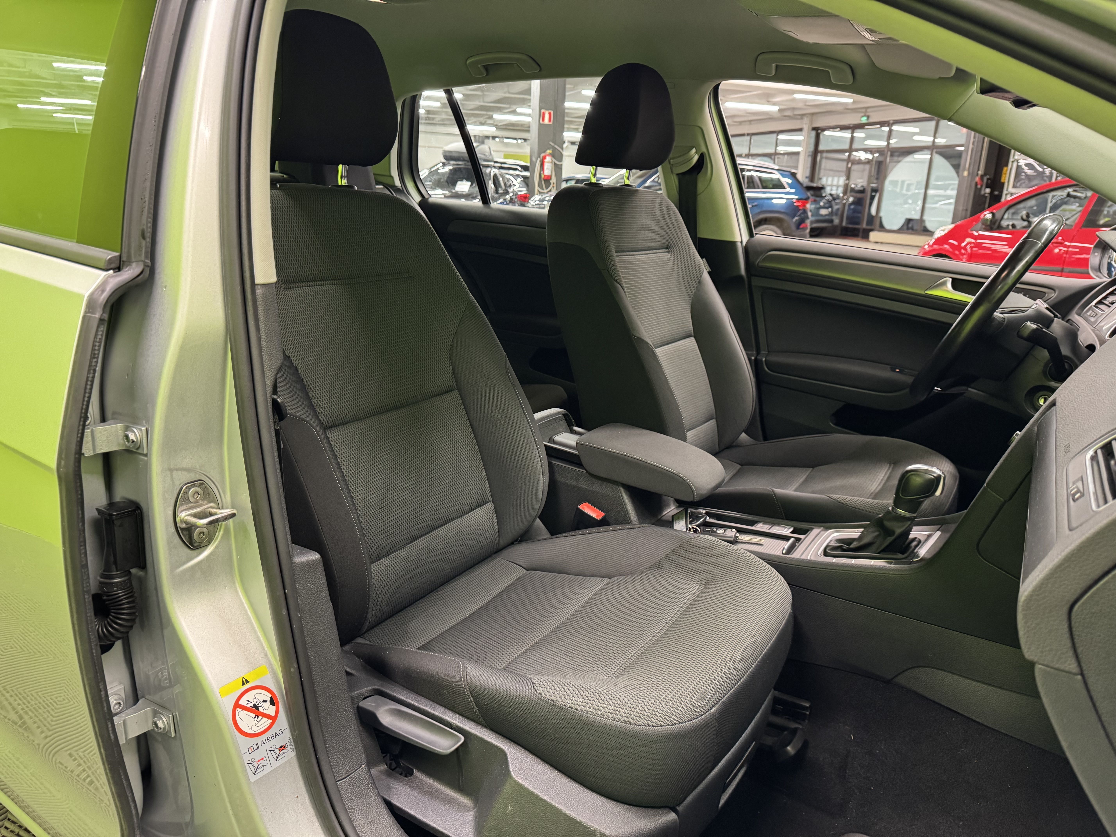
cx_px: 558
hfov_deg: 71.6
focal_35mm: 24
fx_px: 774
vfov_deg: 56.8
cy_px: 418
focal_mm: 6.76
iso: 500
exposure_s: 1/50
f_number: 1.78
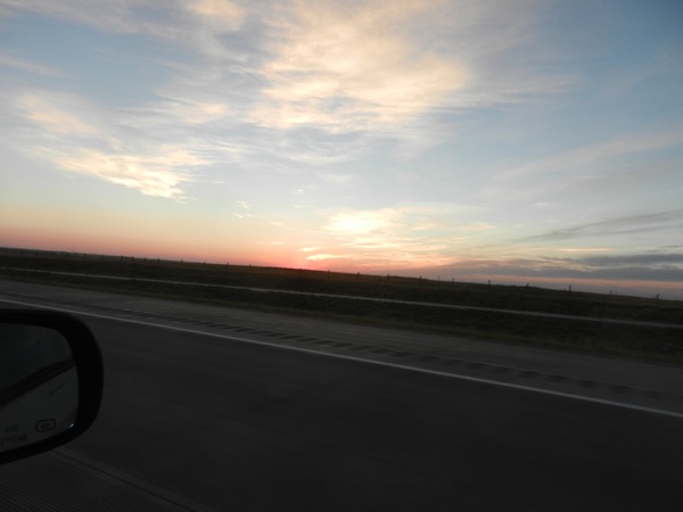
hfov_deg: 69.4
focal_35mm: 25
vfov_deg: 54.9
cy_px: 256
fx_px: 493
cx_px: 342
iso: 160
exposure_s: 1/200
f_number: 3.5
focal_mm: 4.5
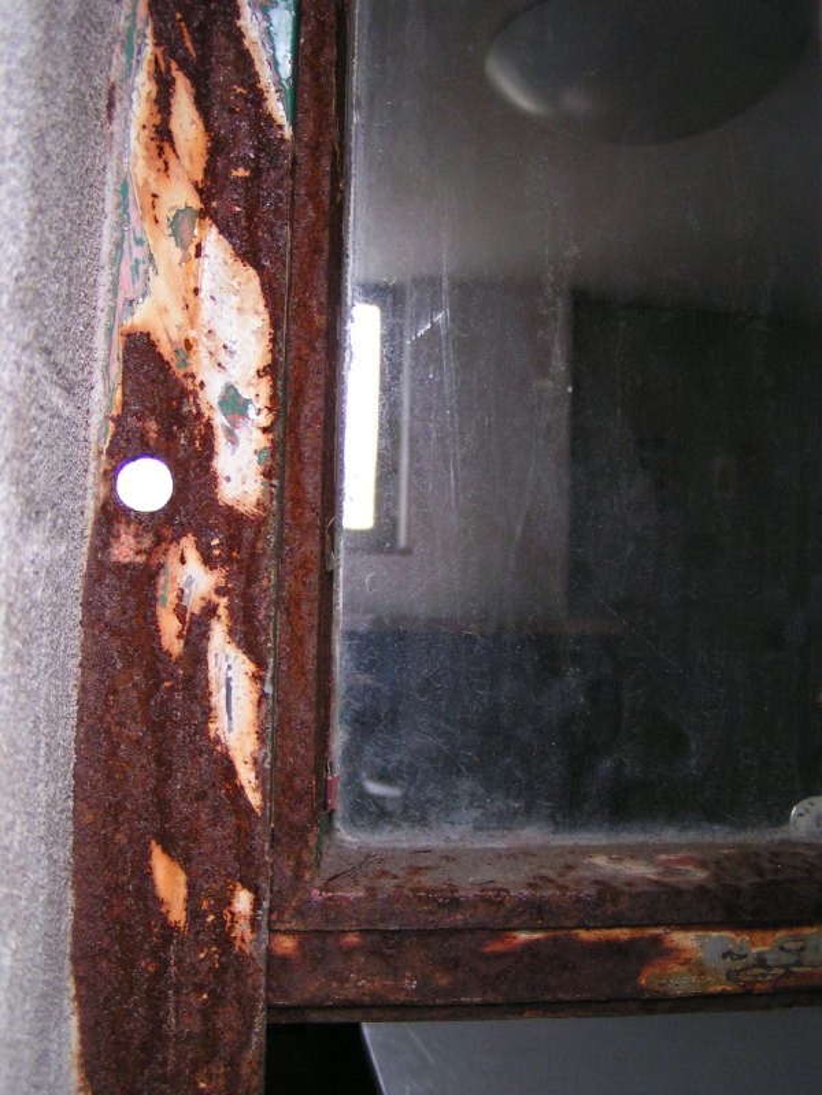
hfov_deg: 37.7
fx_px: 1203
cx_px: 411
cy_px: 548
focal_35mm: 38
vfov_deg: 49.0
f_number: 2.8
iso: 200
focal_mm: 5.8
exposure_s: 1/30
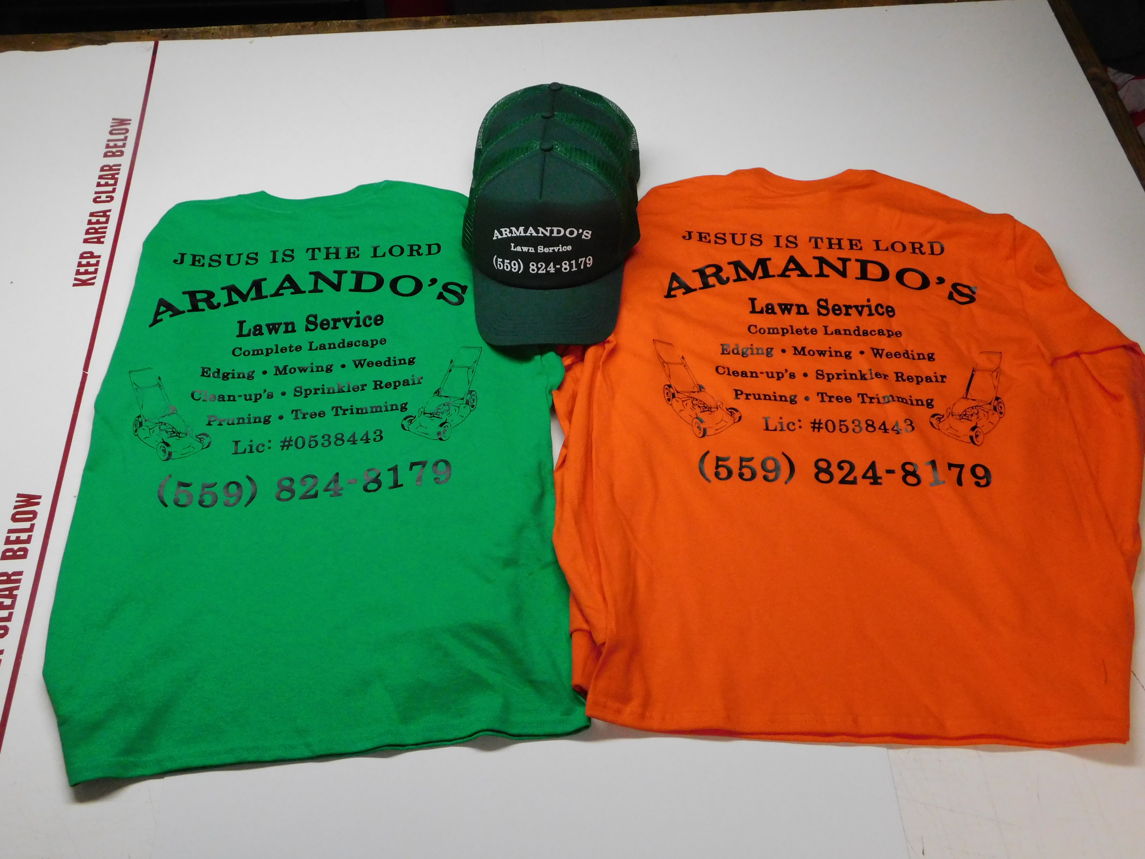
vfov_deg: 39.7
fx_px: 1191
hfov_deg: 51.4
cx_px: 572
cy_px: 430
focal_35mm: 36
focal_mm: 6.3
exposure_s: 1/125
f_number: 3.5
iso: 800
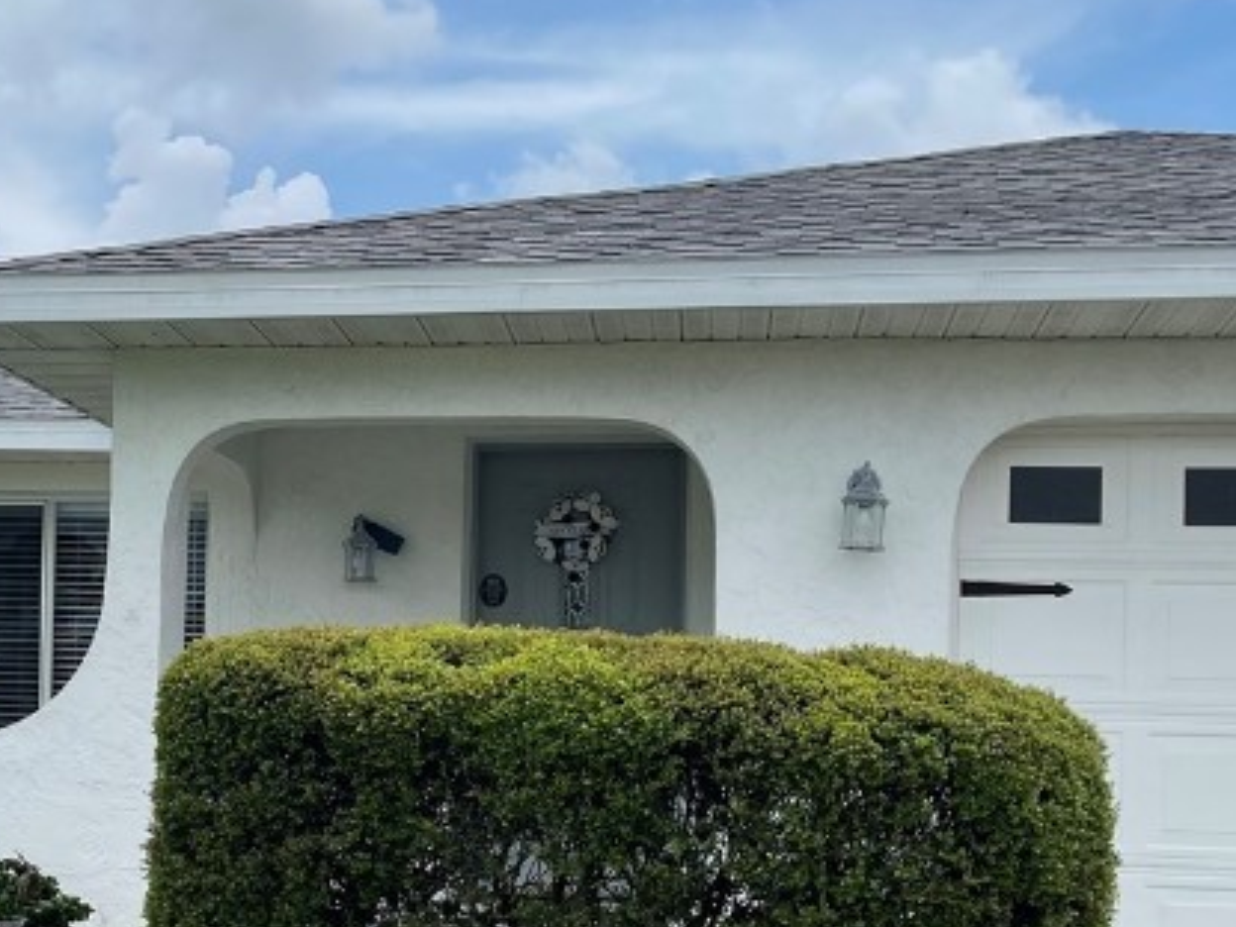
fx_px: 2285
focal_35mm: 64
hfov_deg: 29.7
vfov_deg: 22.7
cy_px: 698
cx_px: 291
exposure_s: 1/4525
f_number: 1.6
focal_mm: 5.1
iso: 32
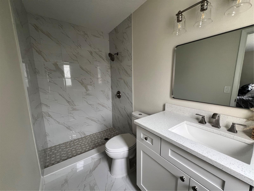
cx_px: 127
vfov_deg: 89.9
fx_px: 95
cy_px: 96
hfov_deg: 106.2
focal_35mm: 13
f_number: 1.8
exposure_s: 1/99
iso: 100
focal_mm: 1.57
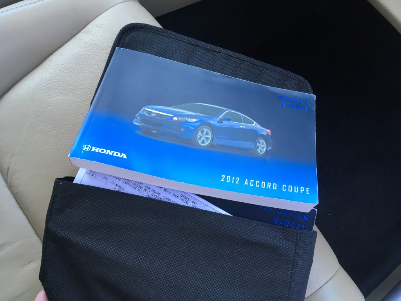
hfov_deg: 61.7
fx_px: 336
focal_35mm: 29
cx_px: 200
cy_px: 150
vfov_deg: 48.2
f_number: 2.2
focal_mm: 4.15
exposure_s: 1/40
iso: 32
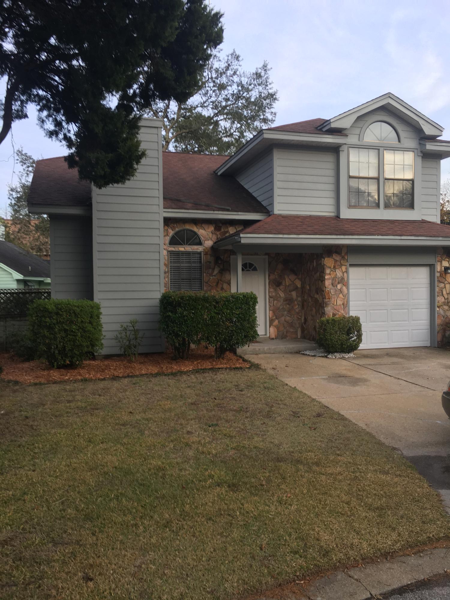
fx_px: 503
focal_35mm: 29
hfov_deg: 48.2
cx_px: 225
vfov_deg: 61.7
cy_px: 300
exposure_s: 1/60
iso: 25
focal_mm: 4.15
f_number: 2.2
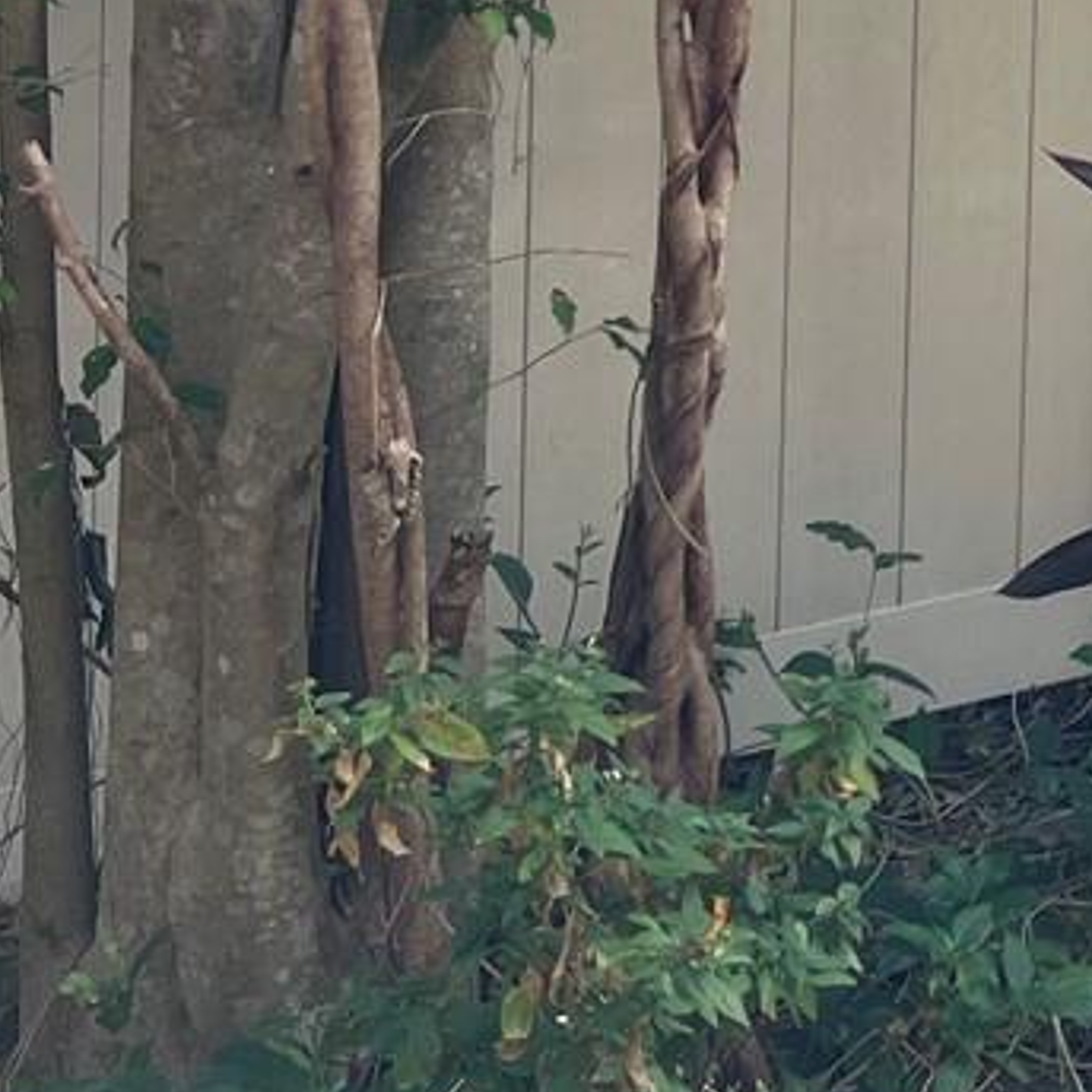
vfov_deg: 15.5
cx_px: 1873
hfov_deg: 14.6
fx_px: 3819
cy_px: -317
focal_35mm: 107
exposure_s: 1/544
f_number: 1.5
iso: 50
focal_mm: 5.7
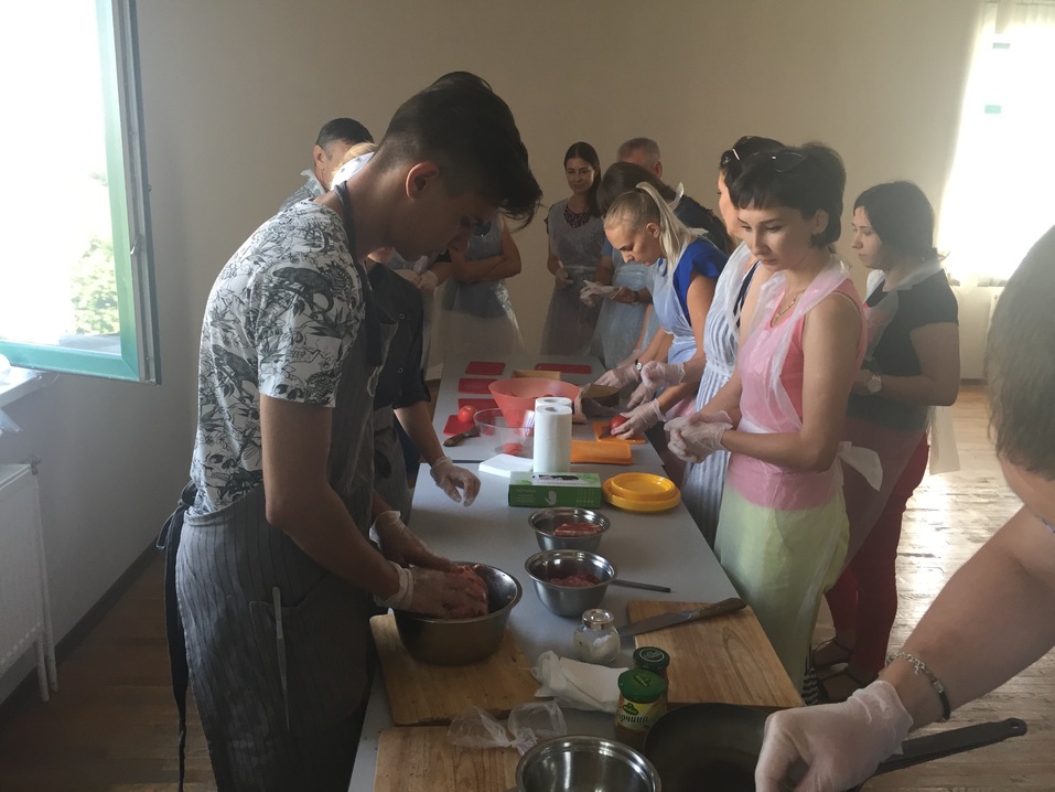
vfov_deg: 48.2
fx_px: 884
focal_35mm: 29
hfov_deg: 61.7
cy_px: 396
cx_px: 528
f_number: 2.2
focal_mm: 4.15
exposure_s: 1/33
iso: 40
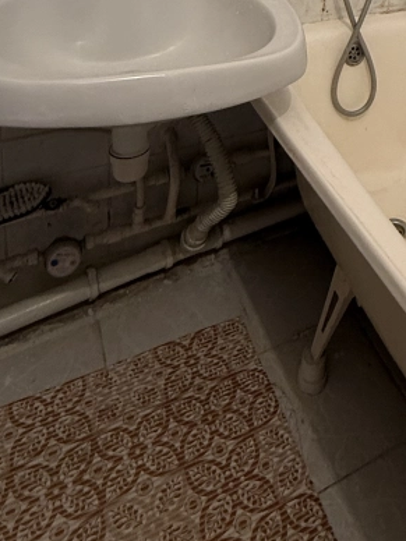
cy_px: -64
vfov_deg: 38.8
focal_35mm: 39
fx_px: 610
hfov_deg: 34.3
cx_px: 382
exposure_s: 1/50
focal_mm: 2.22
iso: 200
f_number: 2.2
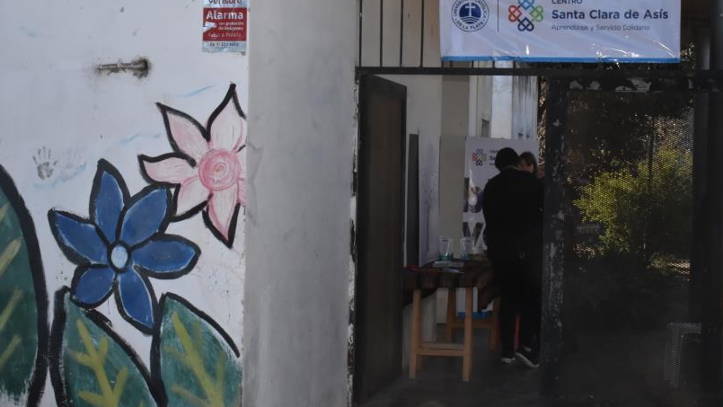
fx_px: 1304
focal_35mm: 68
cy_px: 184
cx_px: 444
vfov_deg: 17.7
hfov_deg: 30.9
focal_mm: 34
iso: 1600
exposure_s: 1/250
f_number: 20
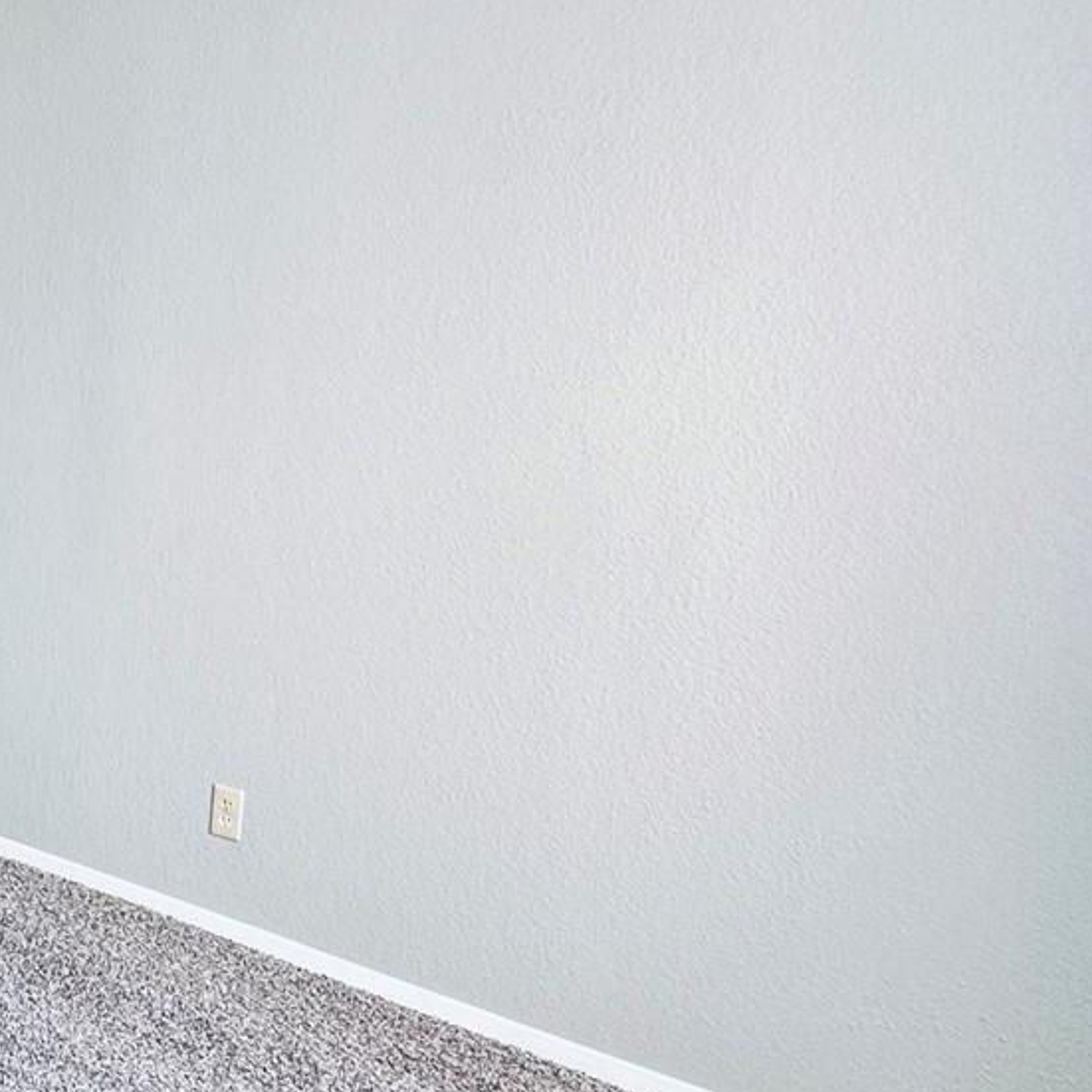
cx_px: -260
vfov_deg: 36.8
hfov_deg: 30.5
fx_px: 1642
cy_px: 501
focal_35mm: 46
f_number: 2.2
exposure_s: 1/99
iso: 64
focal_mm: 2.22
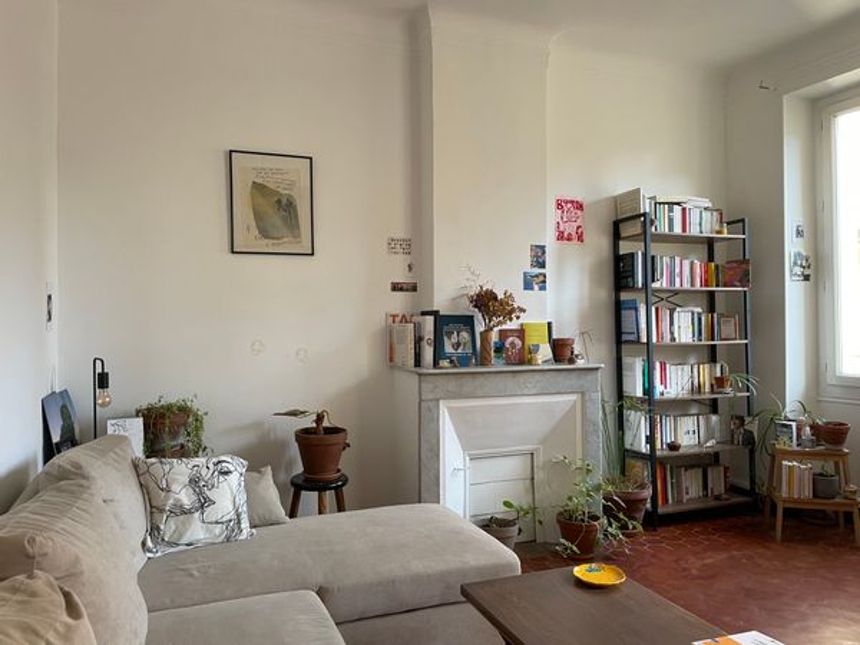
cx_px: 430
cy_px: 322
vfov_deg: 53.1
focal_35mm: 26
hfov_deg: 67.3
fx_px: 646
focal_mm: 4.2
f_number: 1.6
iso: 125
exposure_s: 1/95
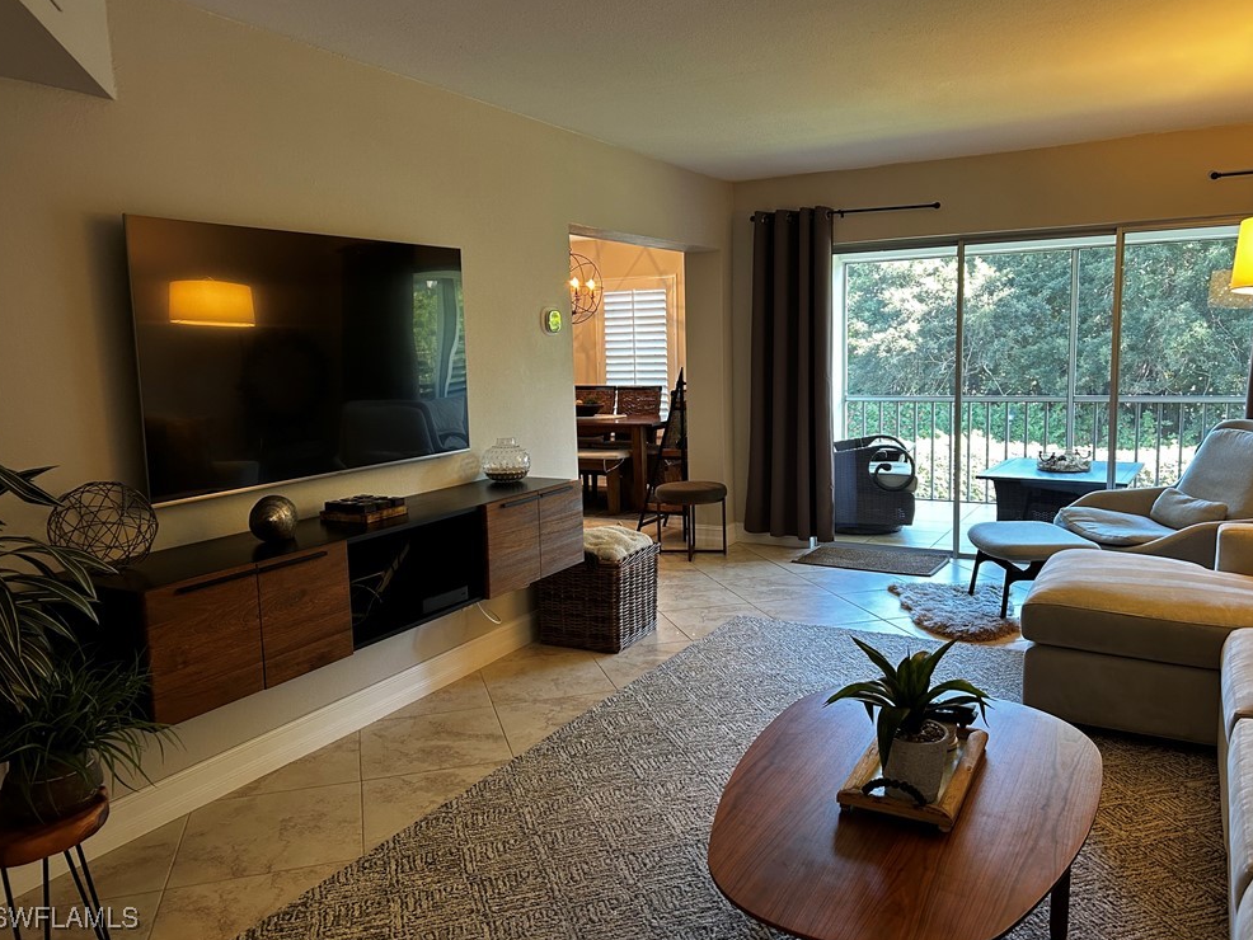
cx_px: 634
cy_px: 459
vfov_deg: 51.4
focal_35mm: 27
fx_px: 978
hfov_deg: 65.3
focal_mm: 5.7
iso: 160
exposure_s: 1/60
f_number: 1.5
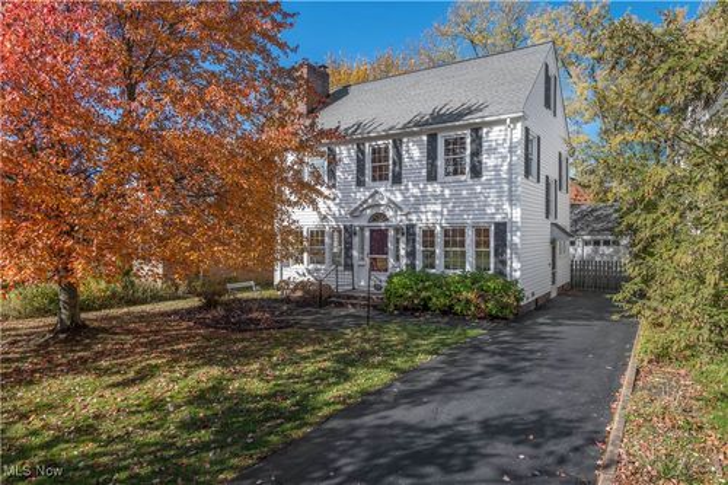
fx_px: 425
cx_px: 364
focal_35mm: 21
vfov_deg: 59.5
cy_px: 242
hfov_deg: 81.2
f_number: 9
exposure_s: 1/320
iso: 200
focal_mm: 21
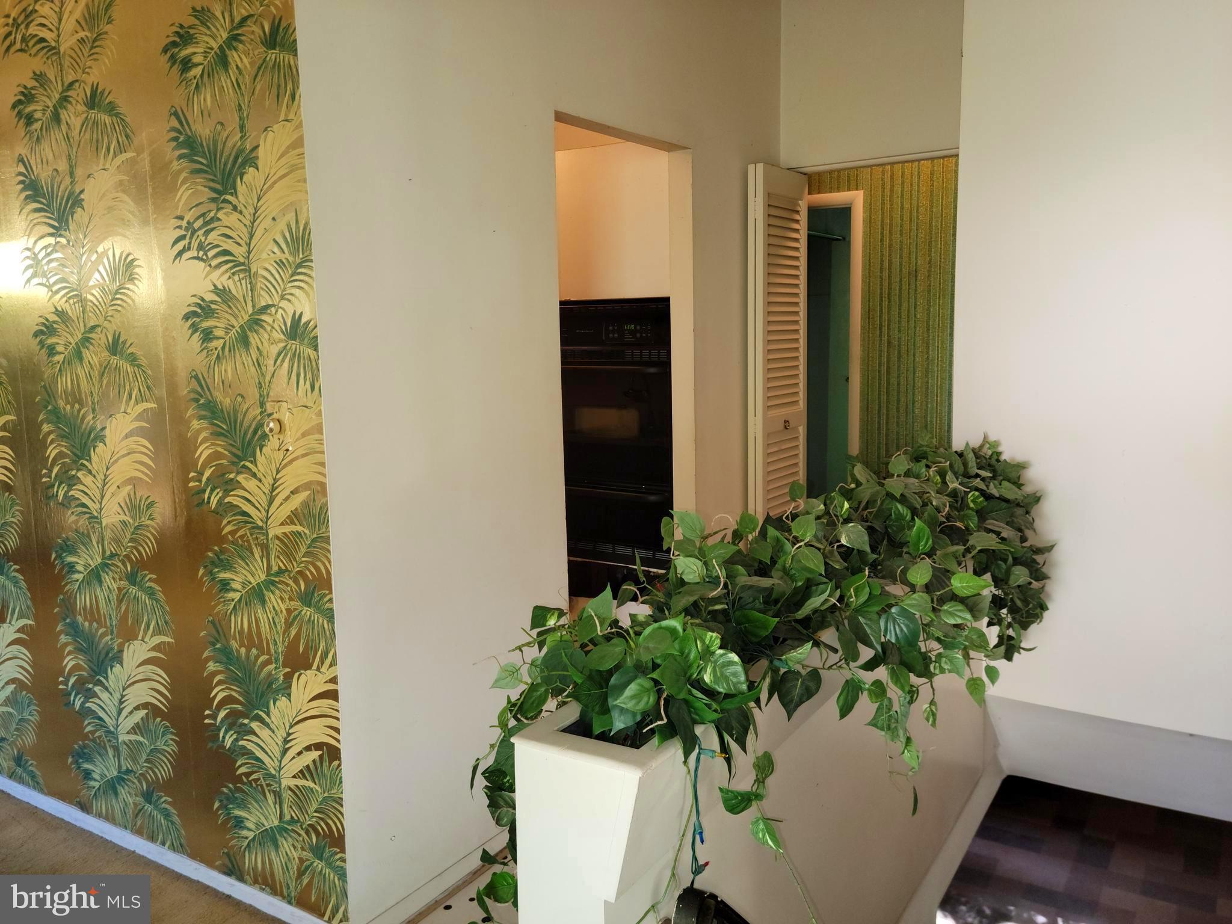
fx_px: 997
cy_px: 462
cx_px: 616
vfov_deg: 49.7
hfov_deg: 63.4
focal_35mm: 28
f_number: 2
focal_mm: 5.9
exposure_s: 1/30
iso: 125
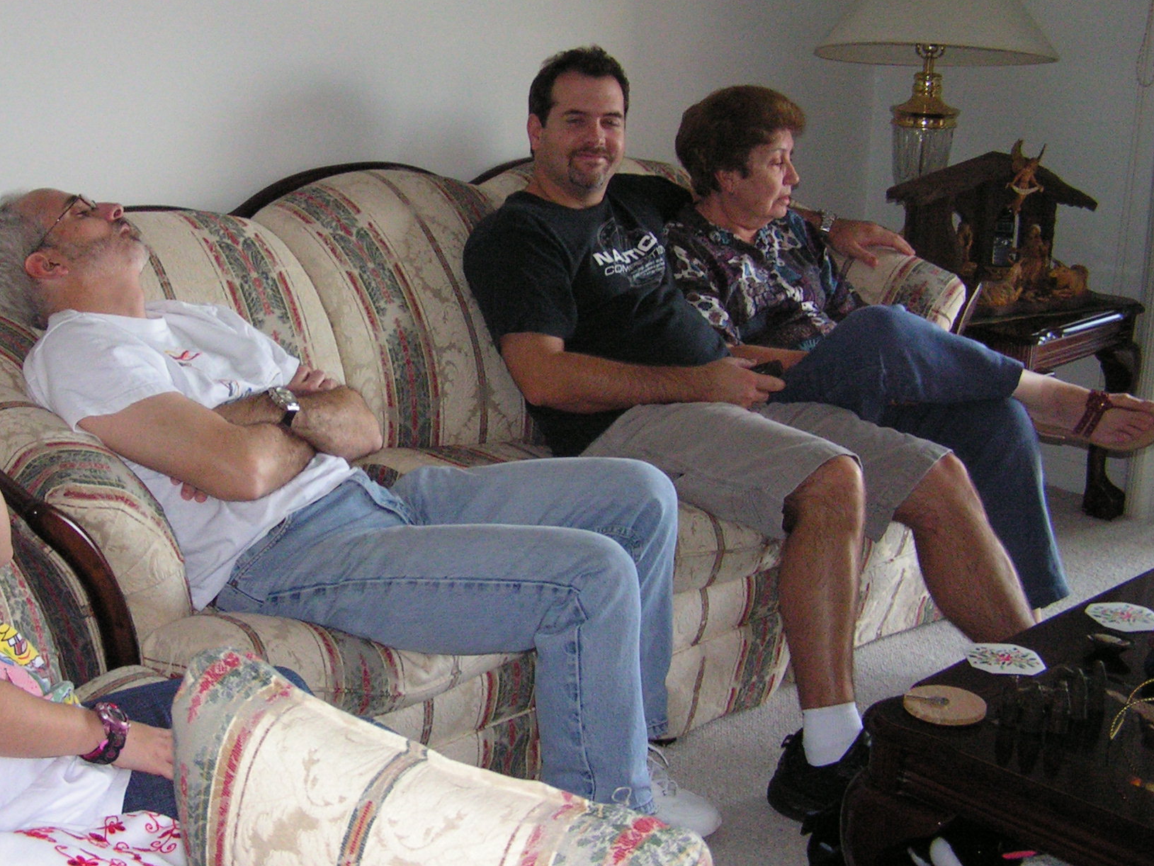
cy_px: 403
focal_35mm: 53
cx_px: 373
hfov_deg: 35.8
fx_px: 1767
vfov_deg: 27.5
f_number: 2.8
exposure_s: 1/40
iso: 200
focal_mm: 6.3
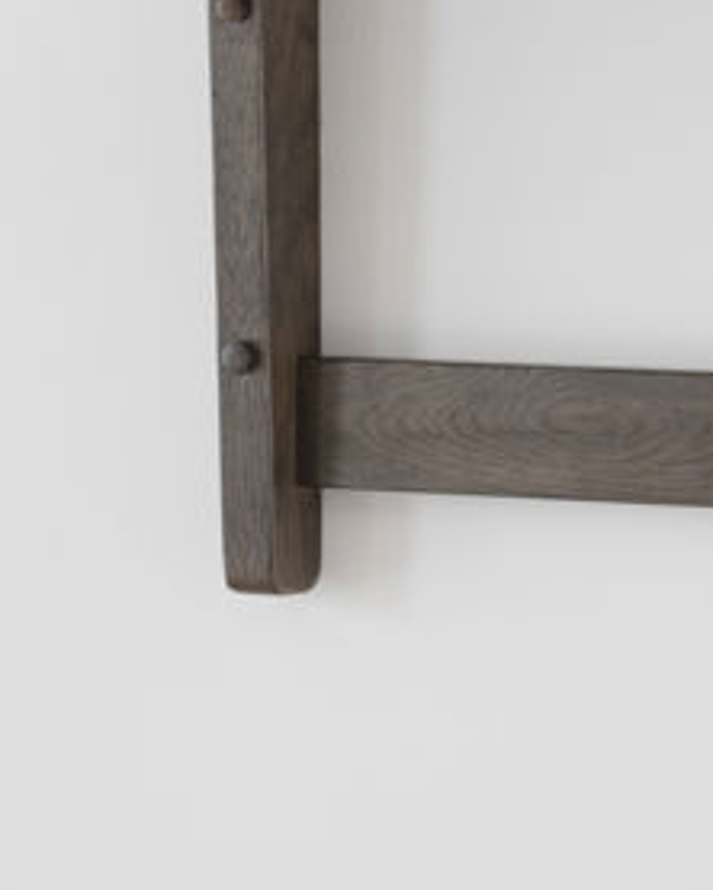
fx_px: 5981
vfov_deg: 8.5
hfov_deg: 6.8
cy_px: 42
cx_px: 528
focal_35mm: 227
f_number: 4
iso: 1250
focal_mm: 70
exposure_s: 1/80
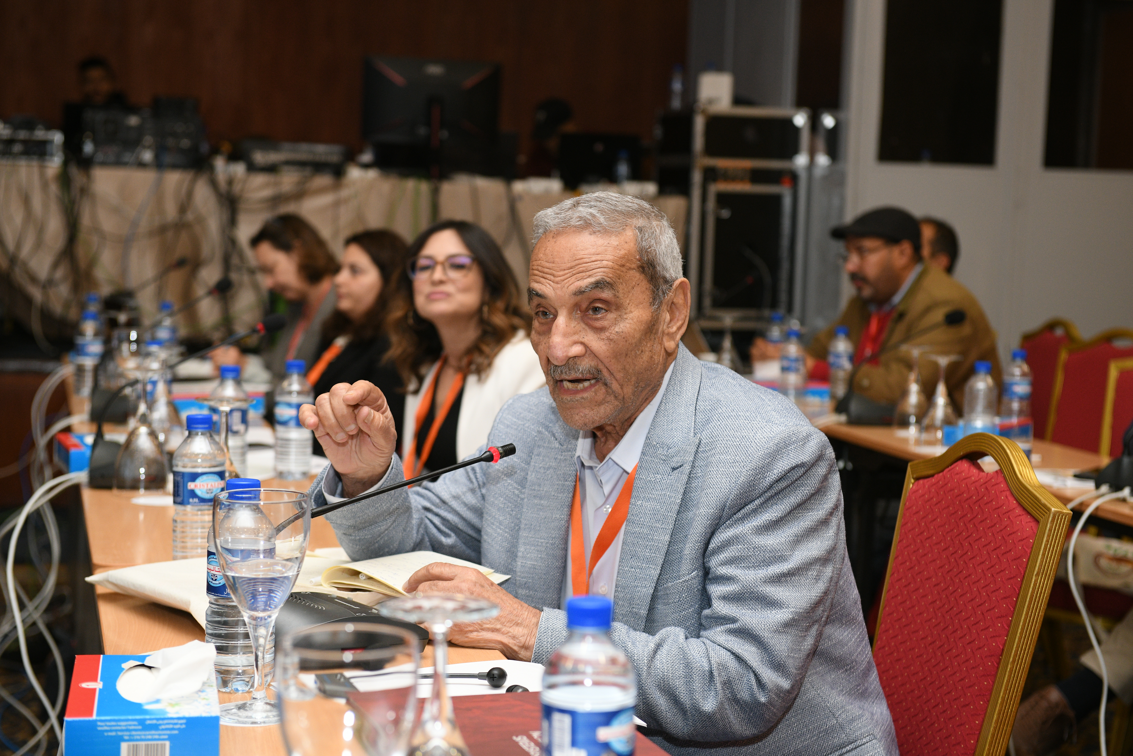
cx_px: 566
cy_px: 378
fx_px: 1951
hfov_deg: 32.4
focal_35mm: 62
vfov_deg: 21.9
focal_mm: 62
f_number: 4.5
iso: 1250
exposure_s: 1/250
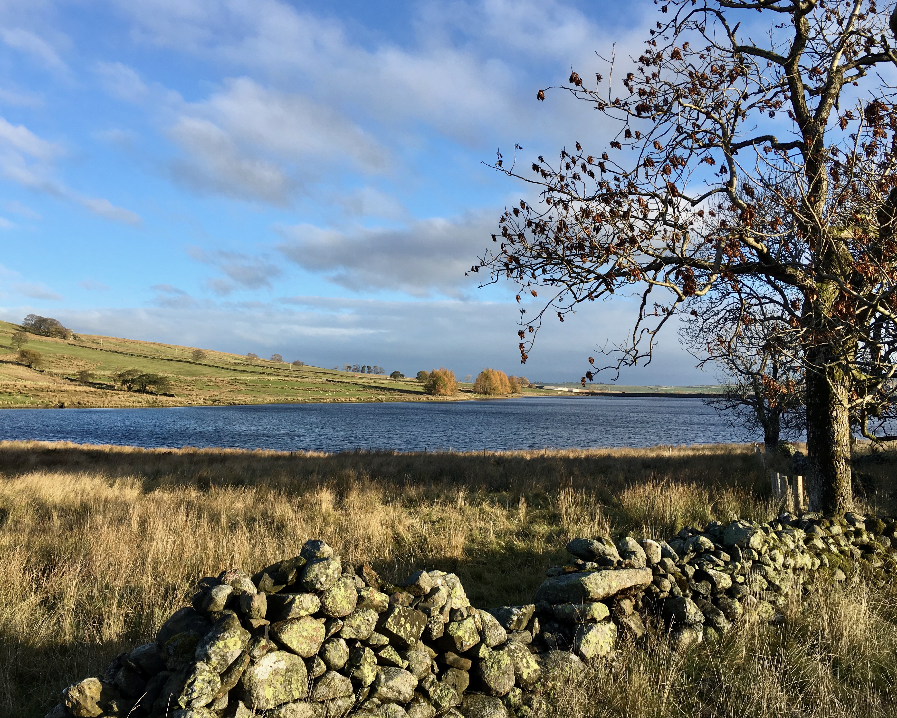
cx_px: 409
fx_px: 823
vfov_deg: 47.1
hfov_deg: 57.1
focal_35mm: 31
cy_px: 356
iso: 25
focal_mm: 4.15
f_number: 2.2
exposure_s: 1/801
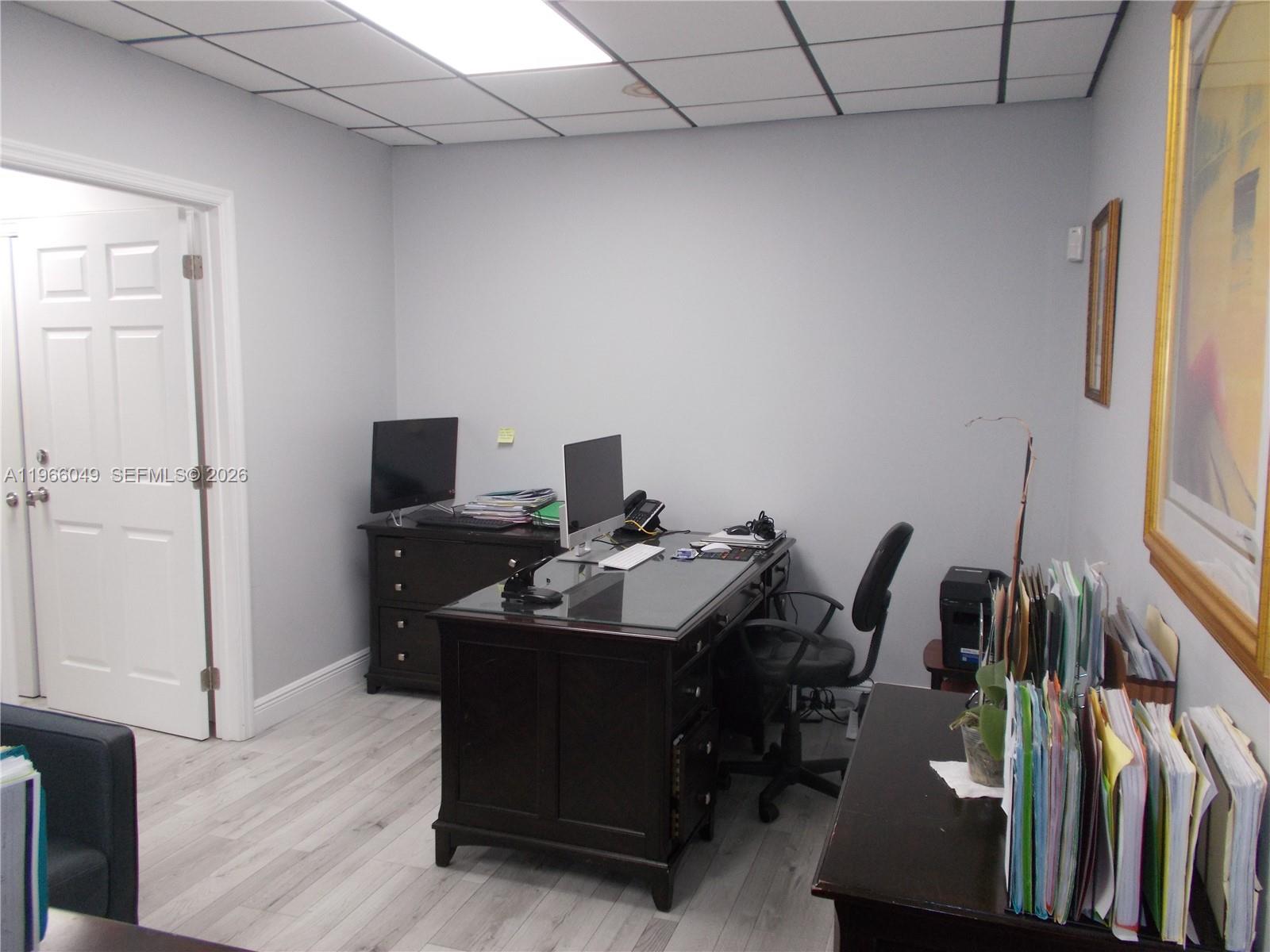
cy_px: 476
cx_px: 635
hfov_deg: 67.3
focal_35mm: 26
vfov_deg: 53.1
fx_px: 954
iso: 180
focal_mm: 4.6
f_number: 3.2
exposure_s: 1/25
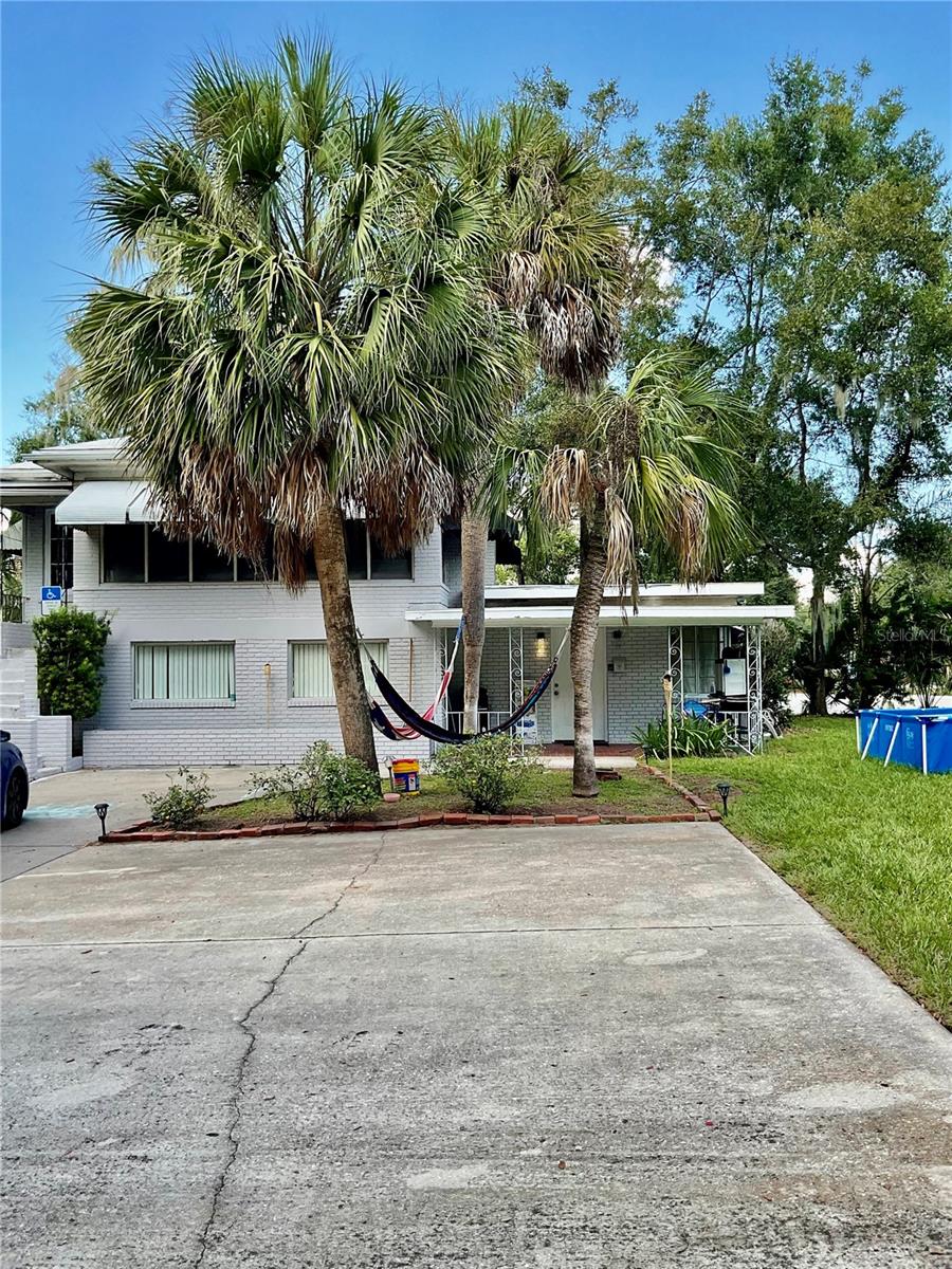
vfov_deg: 61.7
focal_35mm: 29
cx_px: 476
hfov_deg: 48.2
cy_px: 634
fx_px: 1063
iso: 16
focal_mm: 3
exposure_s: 1/286
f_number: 1.8
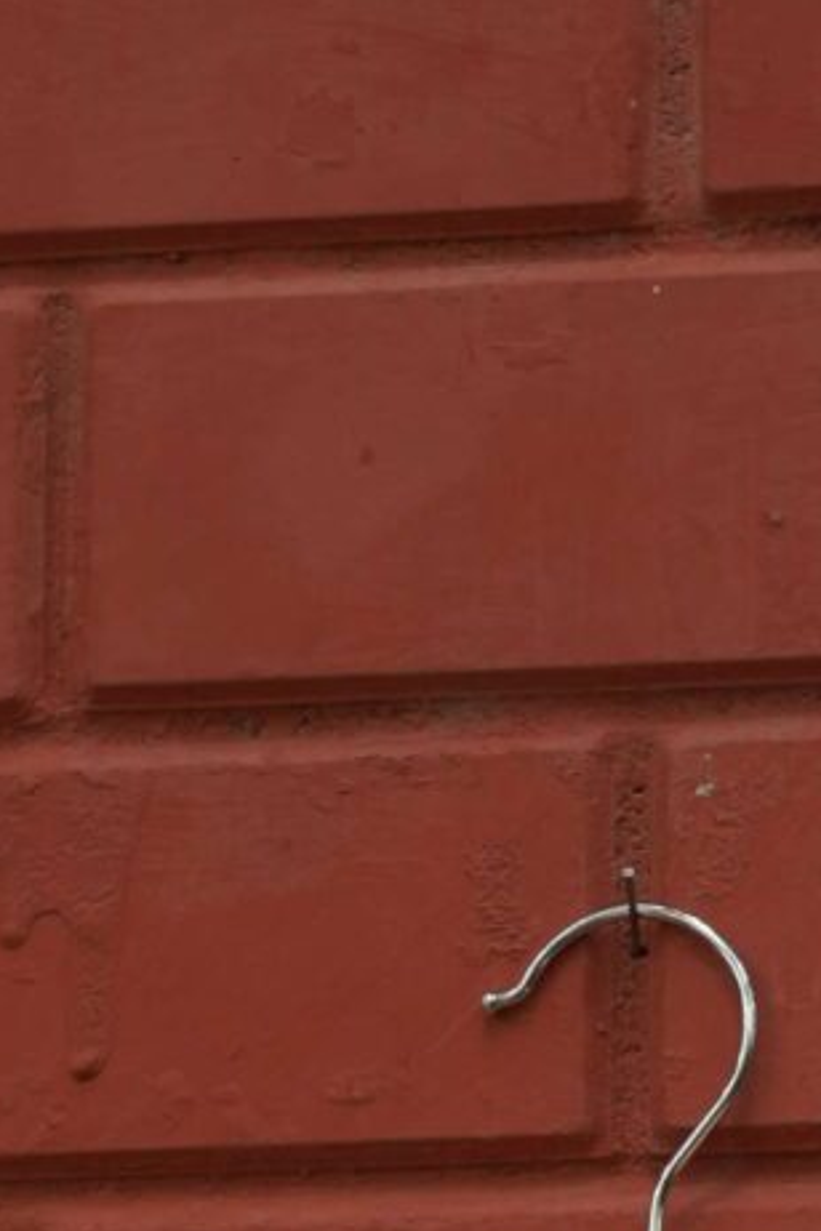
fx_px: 9475
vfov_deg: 7.0
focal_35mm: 277
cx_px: 753
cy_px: 3014
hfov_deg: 5.0
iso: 500
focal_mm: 50
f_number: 7.1
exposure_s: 1/160
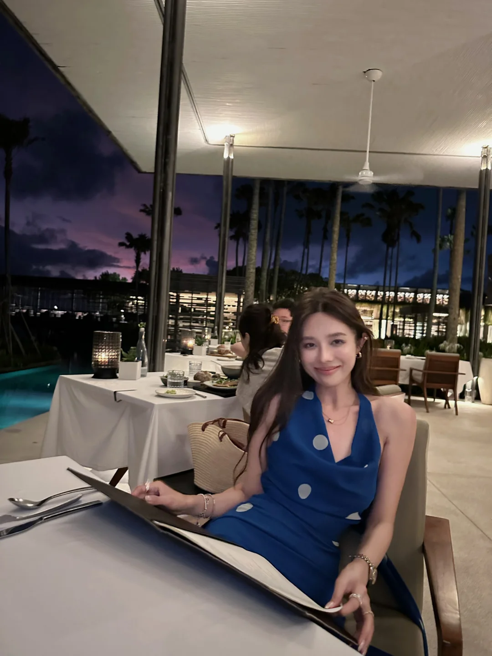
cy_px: 328
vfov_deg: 71.6
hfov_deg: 56.8
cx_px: 246
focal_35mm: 24
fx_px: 455
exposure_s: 1/17
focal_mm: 6.86
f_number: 1.78
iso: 2500
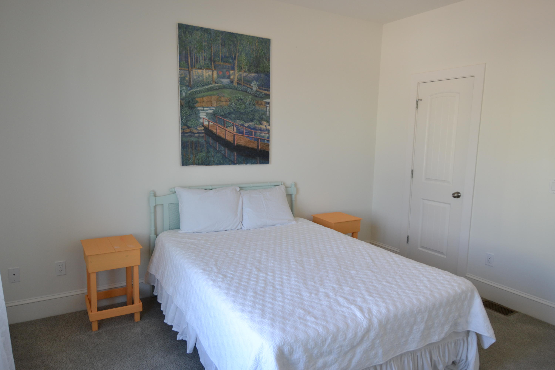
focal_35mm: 24
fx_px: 370
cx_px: 278
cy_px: 185
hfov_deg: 73.7
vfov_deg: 53.1
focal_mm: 16
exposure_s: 1/100
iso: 400
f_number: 5
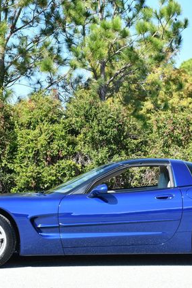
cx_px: 108
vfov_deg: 21.0
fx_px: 776
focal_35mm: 97
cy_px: 144
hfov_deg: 14.1
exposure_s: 1/250
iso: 200
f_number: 8
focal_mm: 32
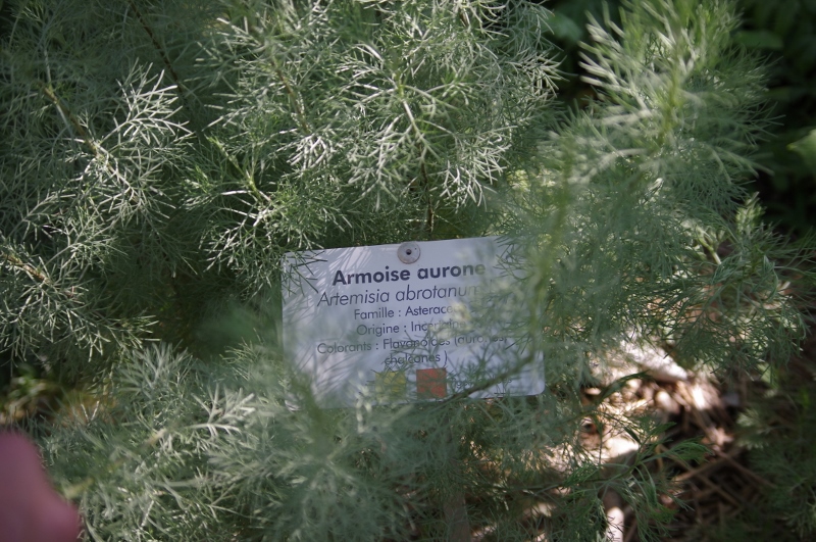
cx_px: 408
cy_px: 271
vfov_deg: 18.1
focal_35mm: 75
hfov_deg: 27.0
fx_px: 1698
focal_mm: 50
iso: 200
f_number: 5
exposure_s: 1/250
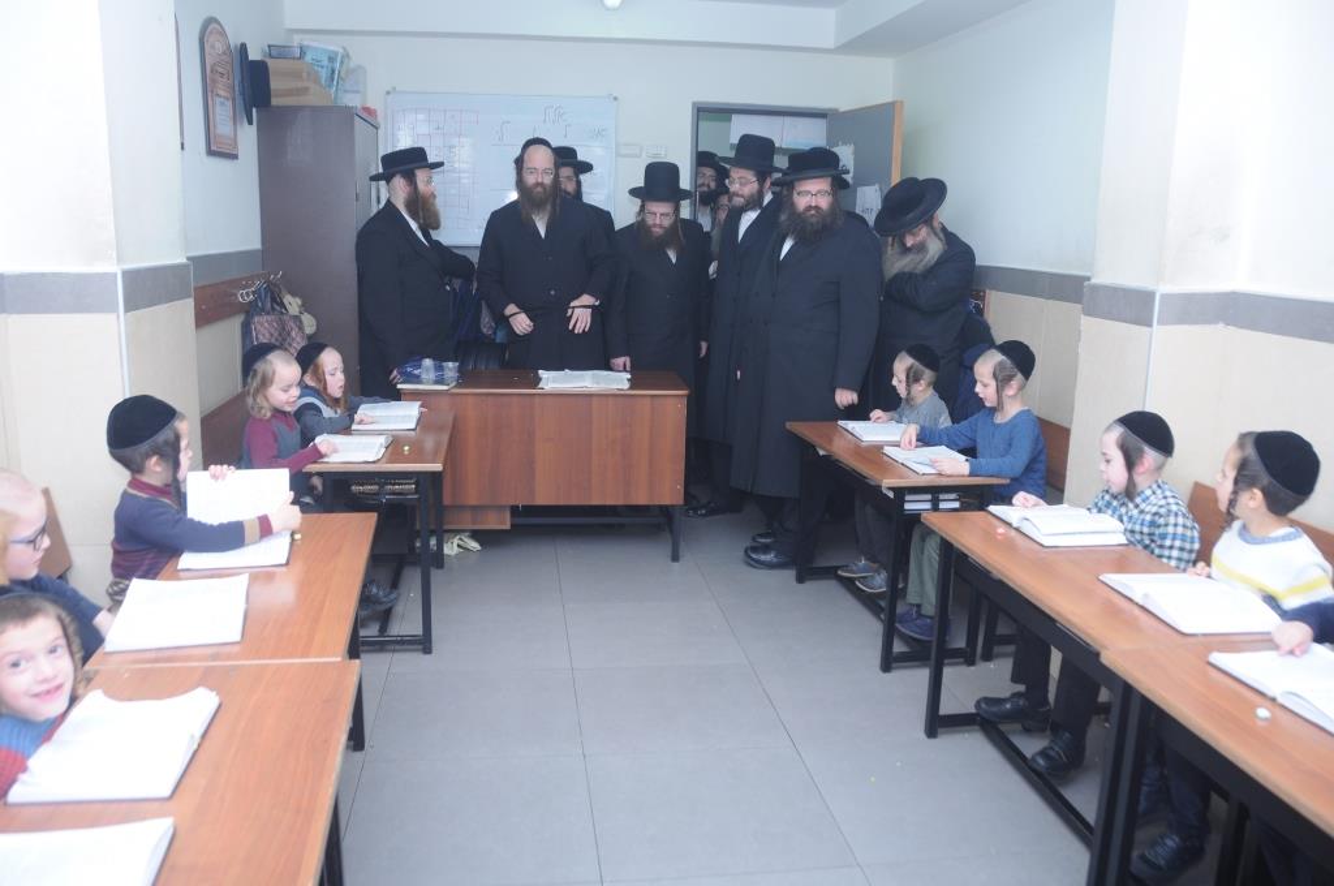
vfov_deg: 47.8
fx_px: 999
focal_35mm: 27
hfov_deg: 67.4
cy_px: 443
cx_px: 667
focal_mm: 18
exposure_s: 1/200
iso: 320
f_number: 4.5
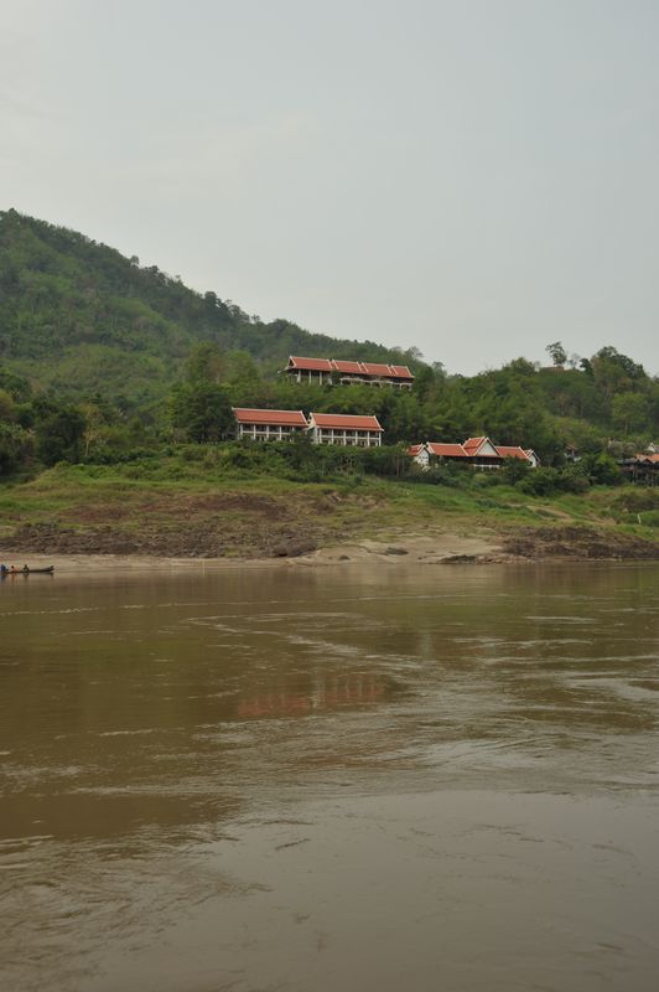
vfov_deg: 48.5
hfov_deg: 33.3
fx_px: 1100
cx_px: 330
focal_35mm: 40
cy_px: 496
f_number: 9
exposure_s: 1/320
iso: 200
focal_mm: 40
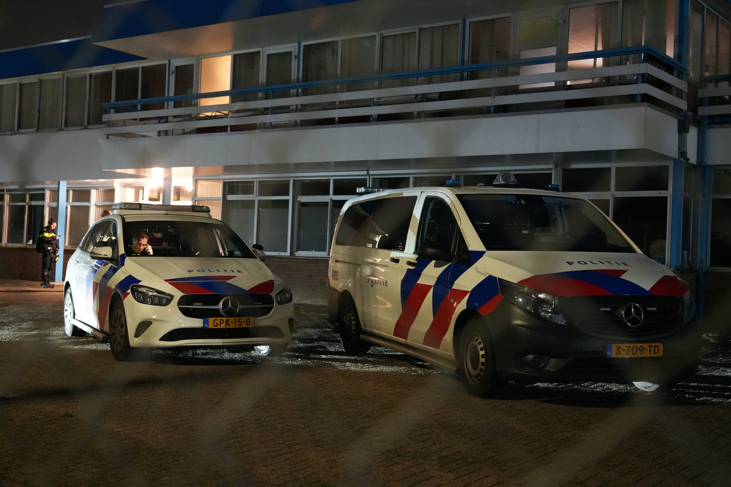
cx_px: 366
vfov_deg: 30.5
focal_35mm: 44
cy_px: 244
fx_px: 893
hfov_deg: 44.5
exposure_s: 1/6
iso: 12800
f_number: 4
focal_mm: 44
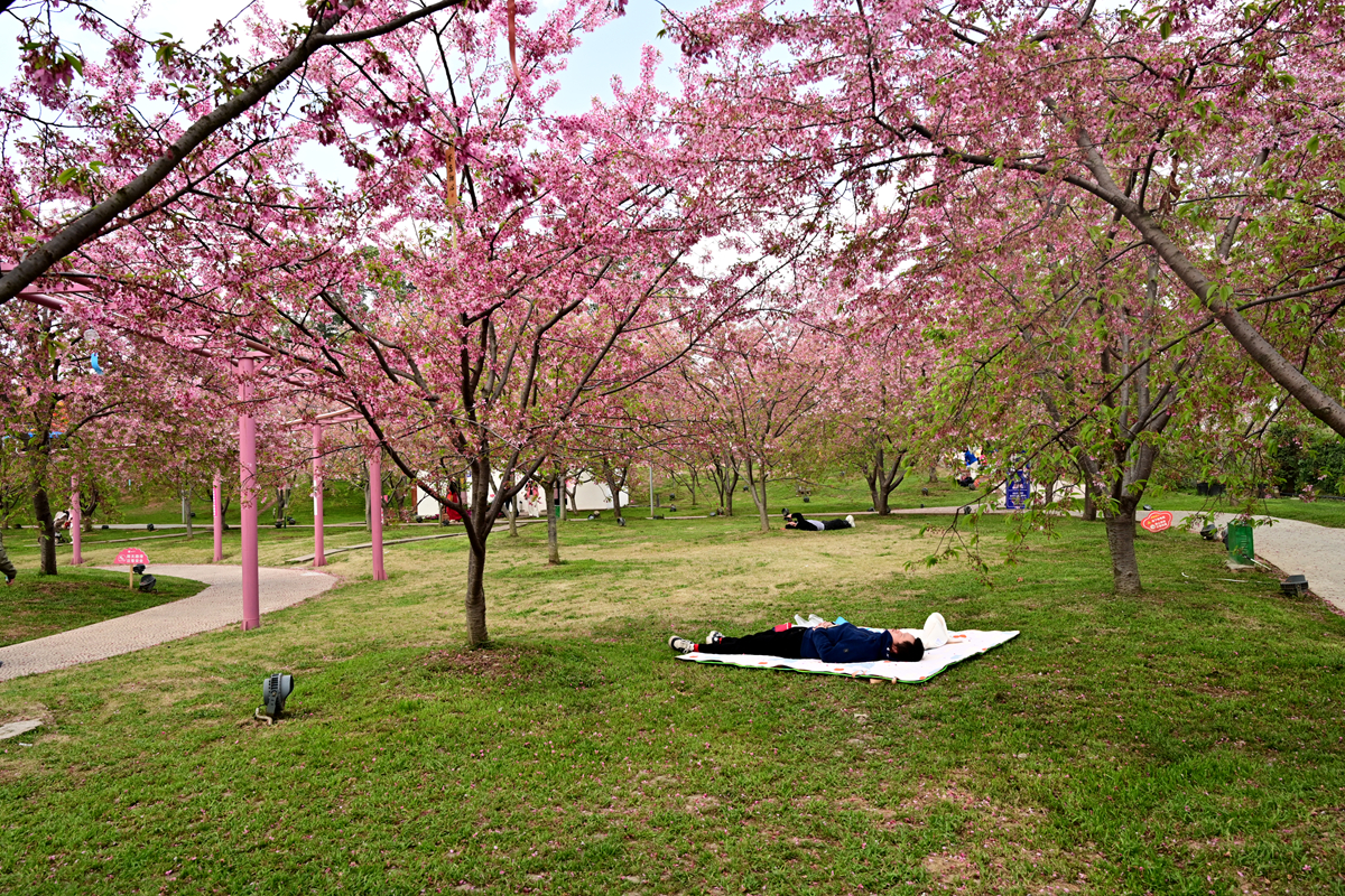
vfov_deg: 47.9
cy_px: 448
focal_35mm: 27
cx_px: 672
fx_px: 1009
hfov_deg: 67.4
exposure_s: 1/125
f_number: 8
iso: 450
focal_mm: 27
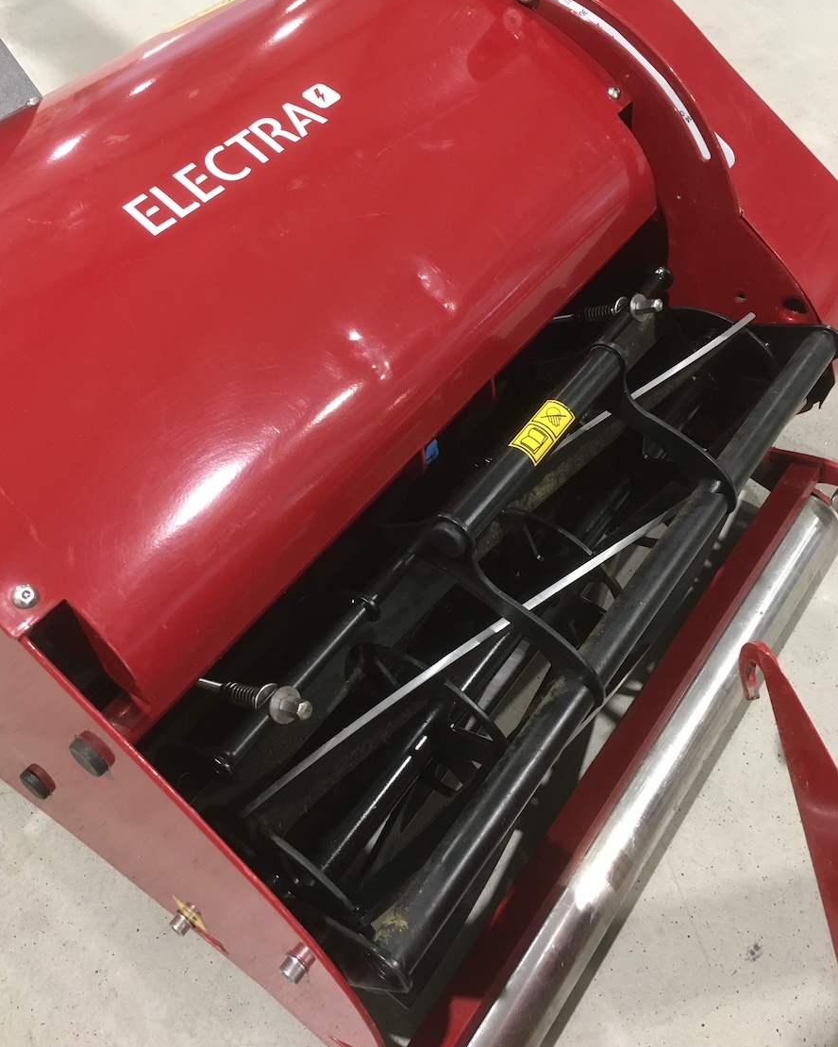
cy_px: 450
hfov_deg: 43.4
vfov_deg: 52.7
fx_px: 1054
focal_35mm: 34
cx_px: 405
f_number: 2.2
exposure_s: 1/33
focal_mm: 4.15
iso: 125
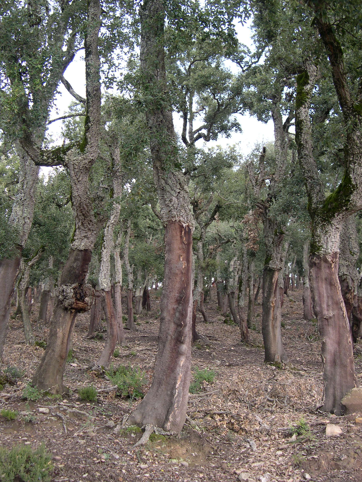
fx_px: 530
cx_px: 181
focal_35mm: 38
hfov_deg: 37.7
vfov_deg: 49.0
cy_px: 241
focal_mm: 8
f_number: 2.8
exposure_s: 1/89.7
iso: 100
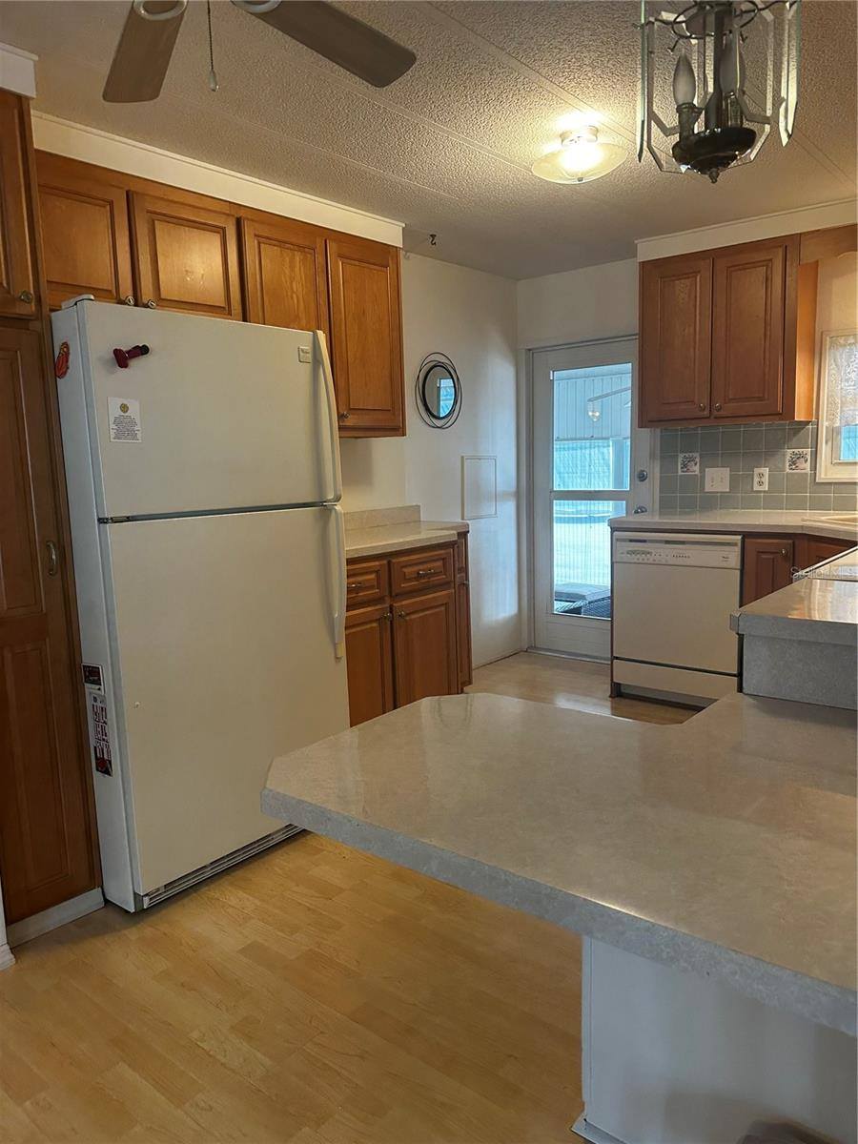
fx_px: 793
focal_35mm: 24
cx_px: 429
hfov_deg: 56.8
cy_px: 572
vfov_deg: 71.6
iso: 200
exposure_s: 1/120
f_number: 1.78
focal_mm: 6.86
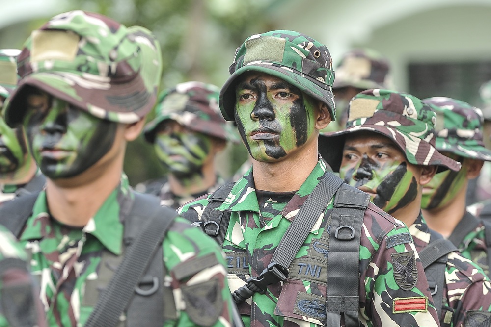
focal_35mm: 180
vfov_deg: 7.6
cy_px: 164
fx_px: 2455
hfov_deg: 11.4
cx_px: 246
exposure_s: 1/400
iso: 640
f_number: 4.5
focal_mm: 180
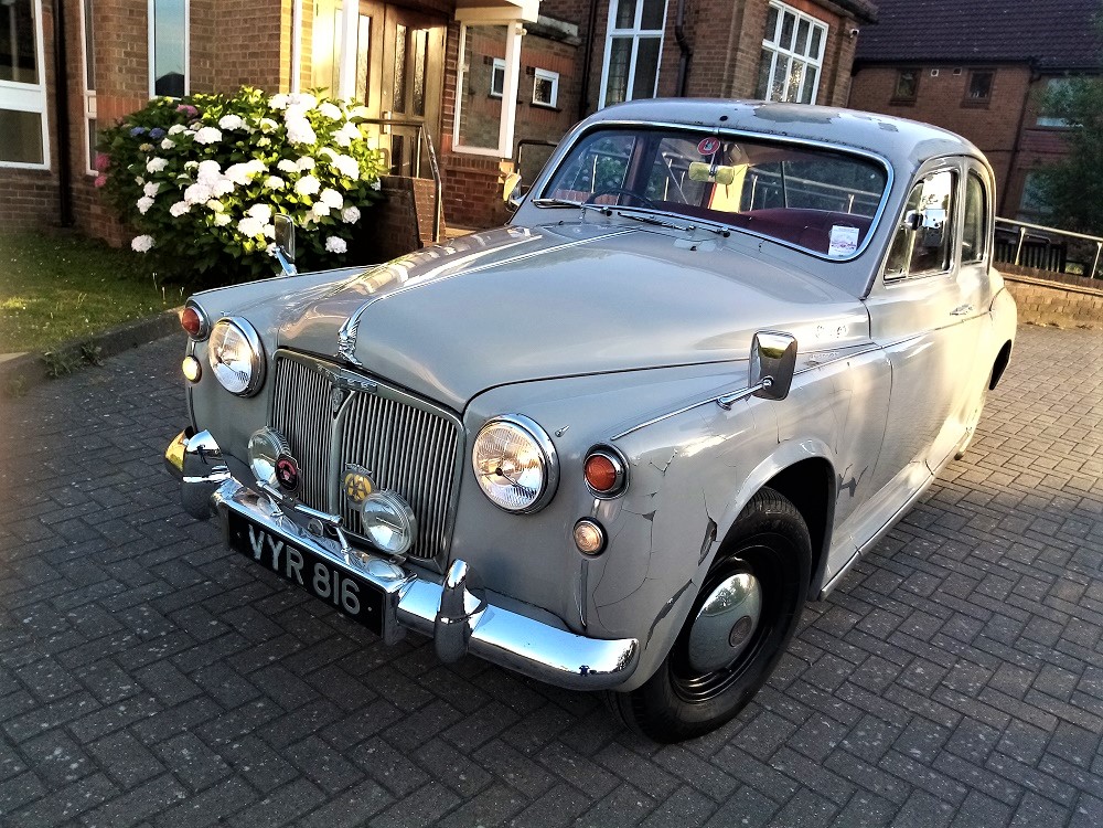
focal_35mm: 26
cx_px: 552
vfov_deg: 53.1
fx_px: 828
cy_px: 414
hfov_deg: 67.3
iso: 107
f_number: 1.8
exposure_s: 1/222
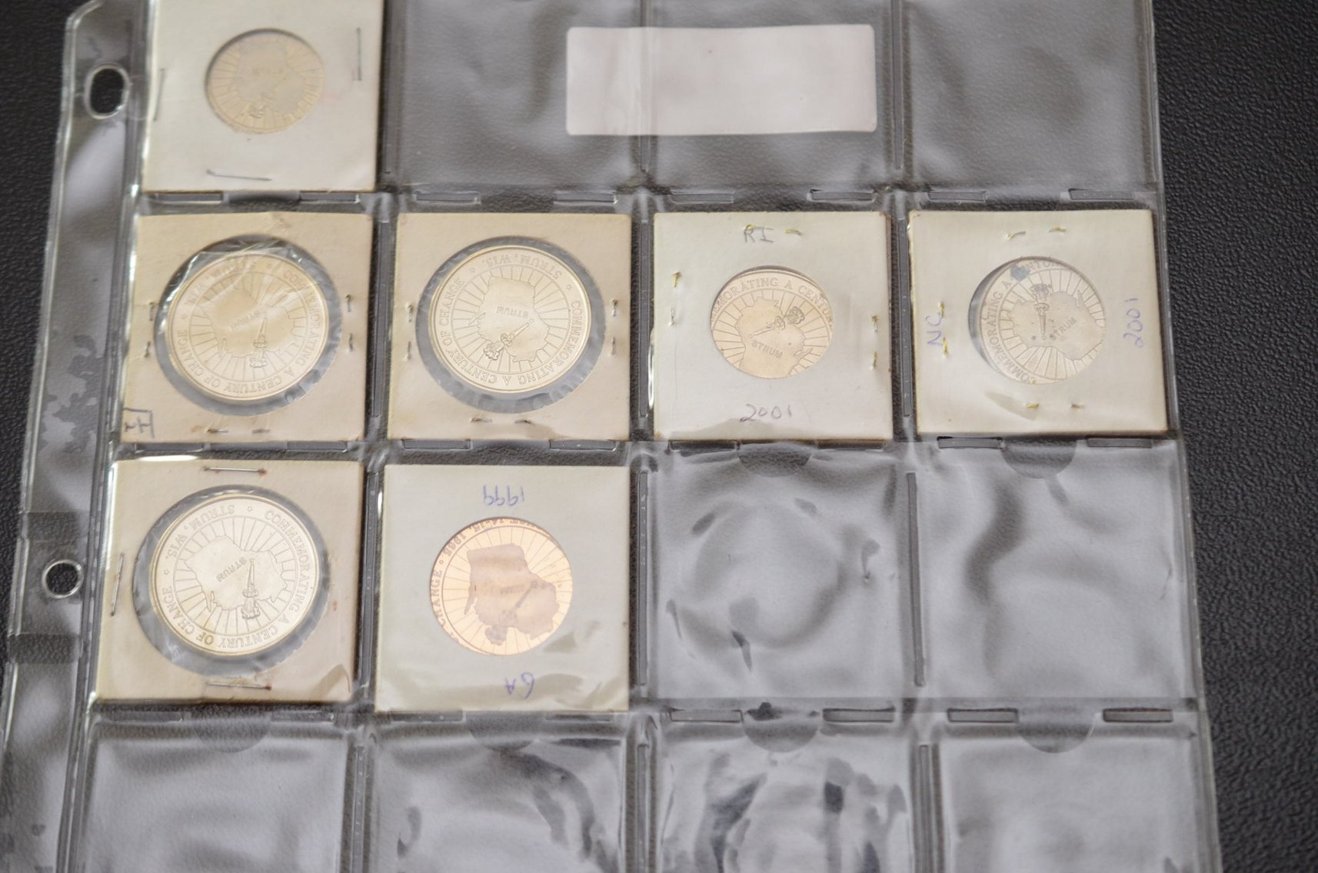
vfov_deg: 22.5
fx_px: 2192
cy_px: 436
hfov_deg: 33.5
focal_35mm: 60
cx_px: 659
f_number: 4
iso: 1100
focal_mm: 40
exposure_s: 1/60
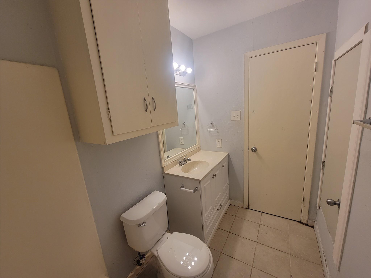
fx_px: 139
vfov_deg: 89.9
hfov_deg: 106.2
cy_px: 139
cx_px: 186
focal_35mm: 13
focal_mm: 2.2
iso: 80
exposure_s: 1/60
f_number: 2.2
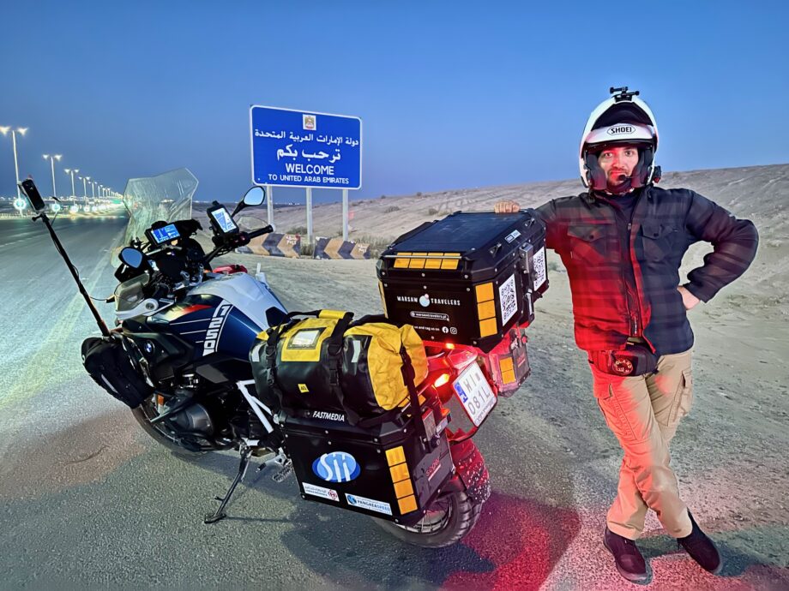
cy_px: 296
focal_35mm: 24
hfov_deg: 71.6
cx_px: 394
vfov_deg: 56.8
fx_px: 547
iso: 2000
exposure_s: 1/15
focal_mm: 6.86
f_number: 1.78
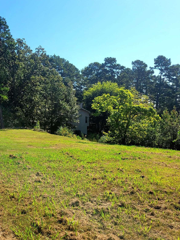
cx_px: 72
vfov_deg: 48.9
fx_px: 263
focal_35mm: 38
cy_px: 135
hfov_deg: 37.6
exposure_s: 1/3333
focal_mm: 5.4
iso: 40
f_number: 1.8
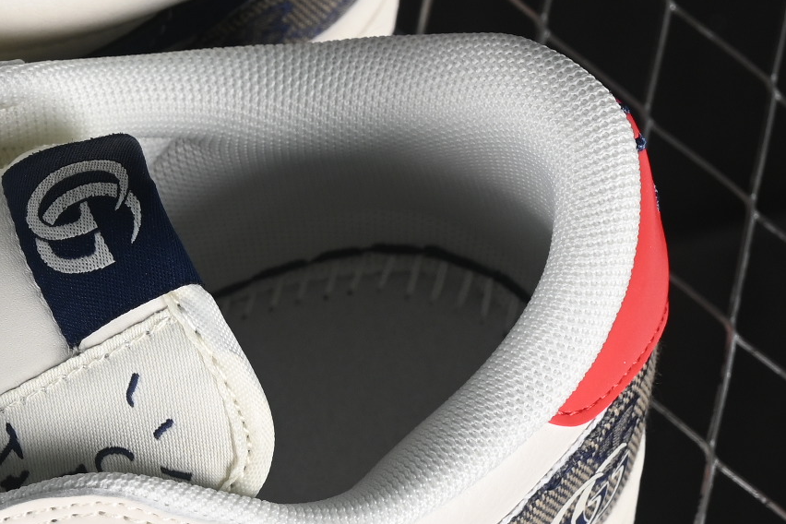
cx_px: -253
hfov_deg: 8.3
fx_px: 5349
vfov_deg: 5.6
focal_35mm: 245
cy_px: 291
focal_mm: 50
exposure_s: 1/80
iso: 160
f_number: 7.1
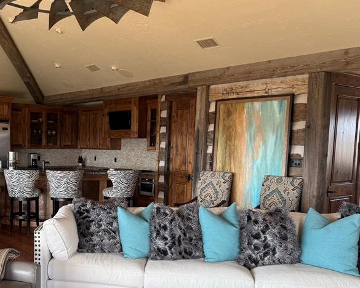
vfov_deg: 36.3
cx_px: 79
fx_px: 437
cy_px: 182
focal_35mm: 41
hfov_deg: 43.0
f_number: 1.78
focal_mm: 6.76
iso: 100
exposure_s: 1/121
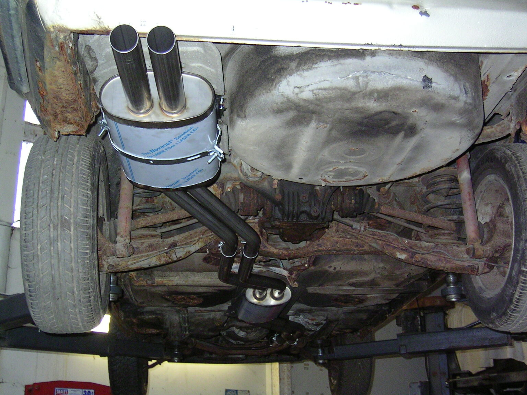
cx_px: 264
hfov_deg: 39.7
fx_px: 731
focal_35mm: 48
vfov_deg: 30.3
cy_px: 198
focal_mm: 7.6
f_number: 3.4
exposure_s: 1/40.8
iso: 169
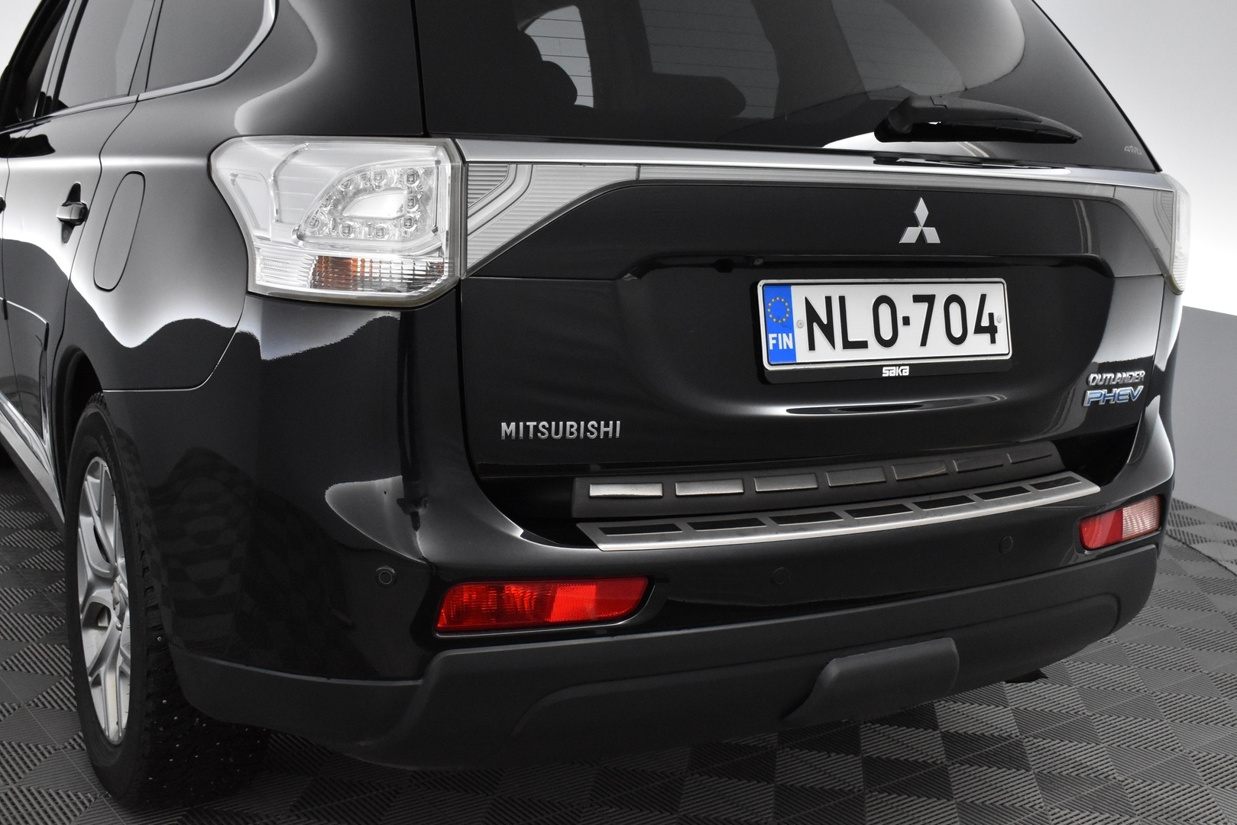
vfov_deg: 31.9
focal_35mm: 42
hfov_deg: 46.4
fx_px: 1443
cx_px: 618
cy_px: 412
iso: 3200
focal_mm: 28
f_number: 6.3
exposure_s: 1/160
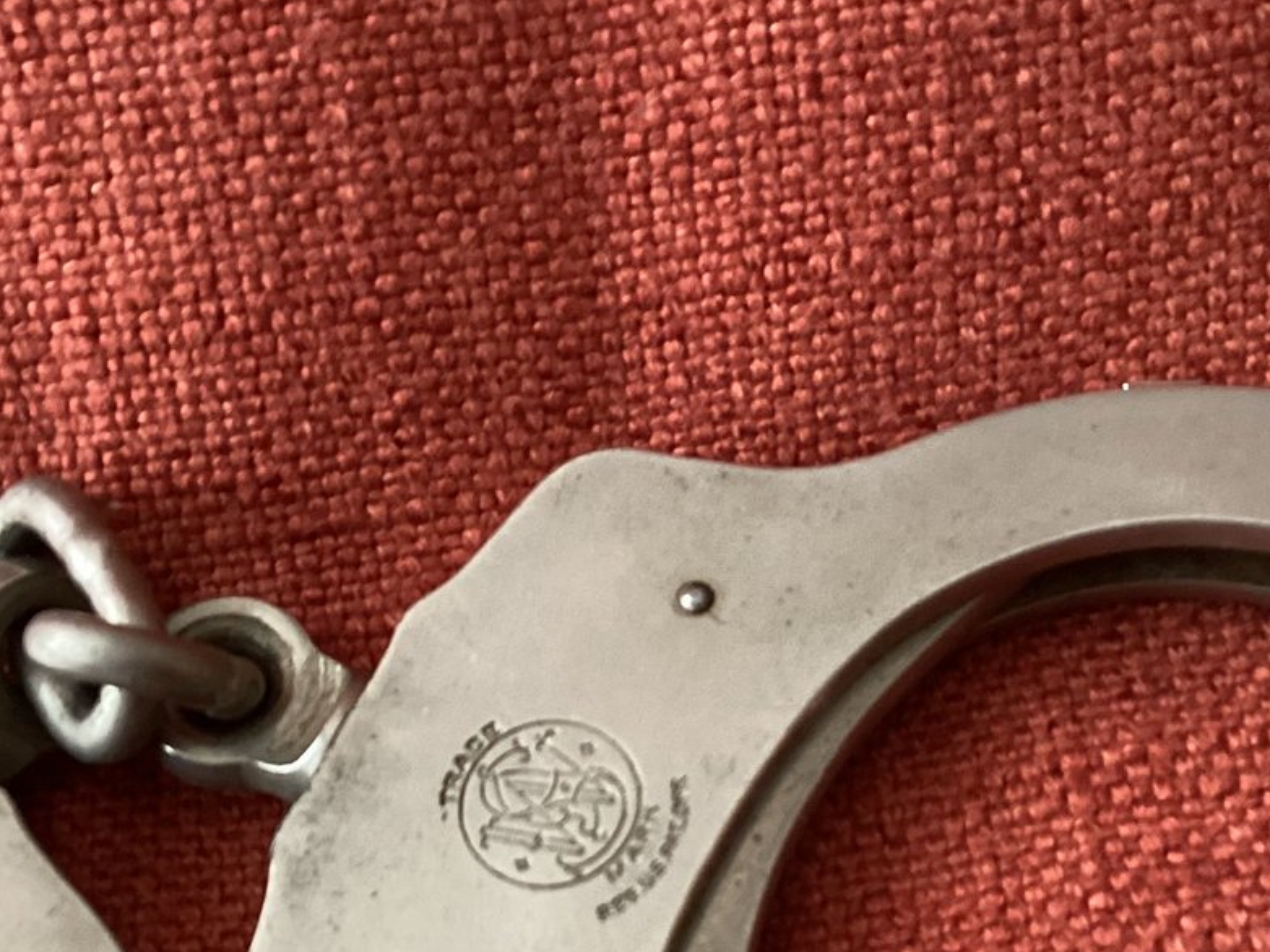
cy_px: 865
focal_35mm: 60
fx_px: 2201
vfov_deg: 23.7
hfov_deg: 32.2
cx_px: 707
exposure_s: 1/40
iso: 400
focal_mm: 3.3
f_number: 2.4
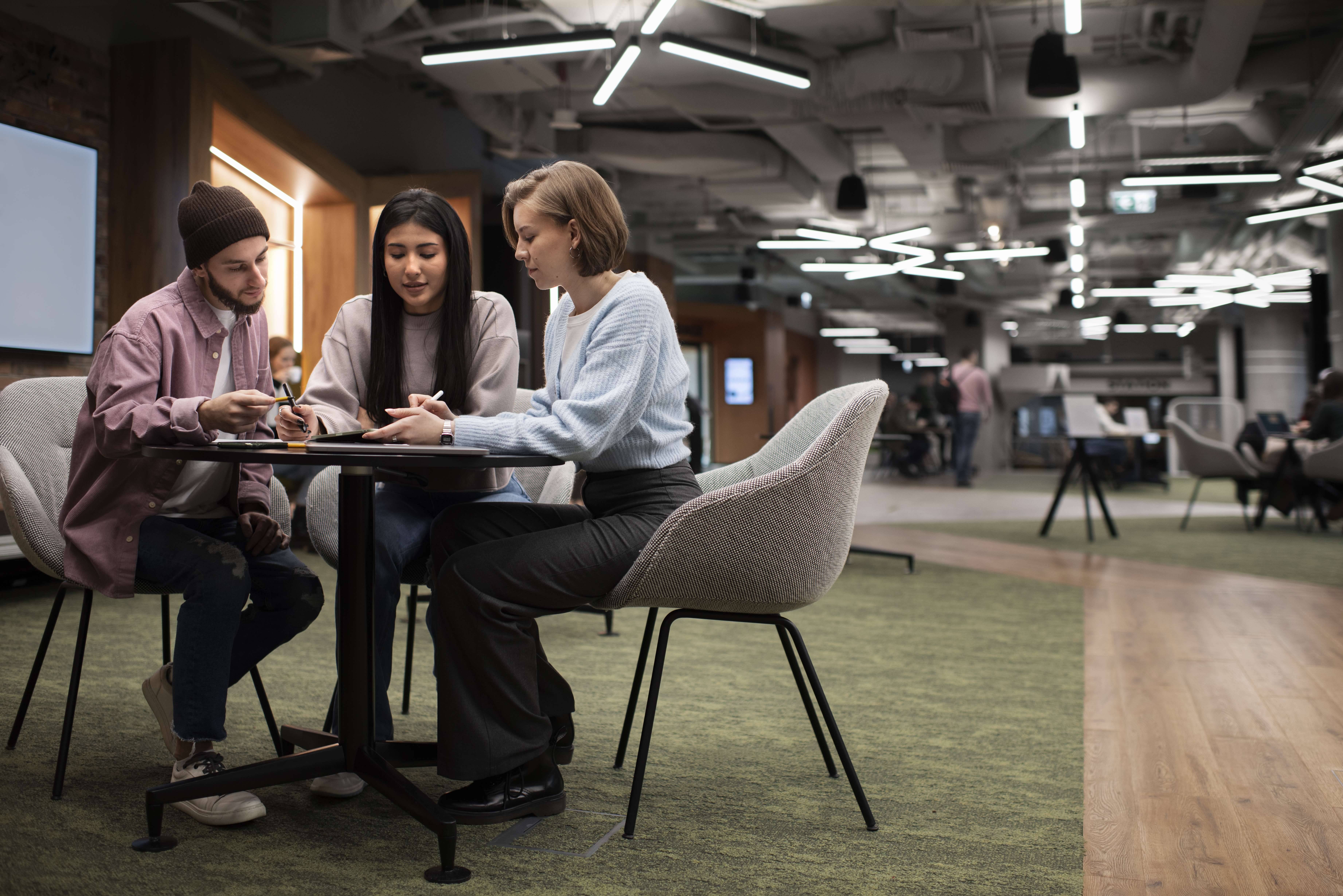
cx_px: 672
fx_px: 1306
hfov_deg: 54.4
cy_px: 448
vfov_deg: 37.9
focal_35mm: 35
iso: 200
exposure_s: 1/160
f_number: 2
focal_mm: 35
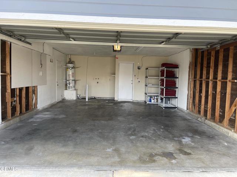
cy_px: 88
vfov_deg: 53.1
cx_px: 118
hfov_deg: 67.3
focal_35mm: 26
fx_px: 178
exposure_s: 1/214
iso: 32
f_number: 1.6
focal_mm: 5.1
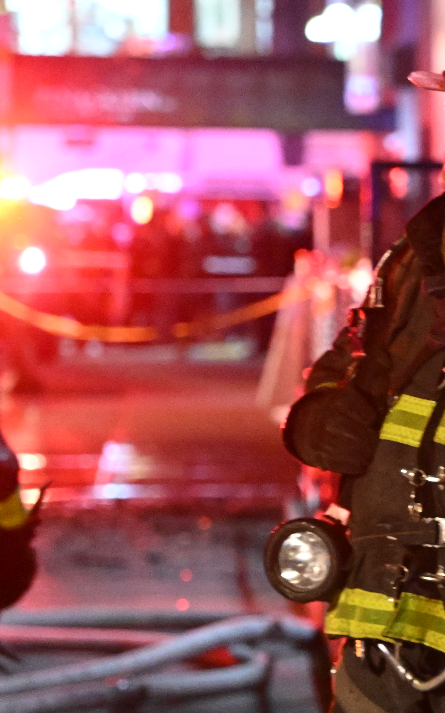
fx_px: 7181
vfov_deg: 5.7
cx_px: 785
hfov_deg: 3.5
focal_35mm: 370
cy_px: 448
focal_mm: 120
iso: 8000
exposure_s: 1/100
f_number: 4
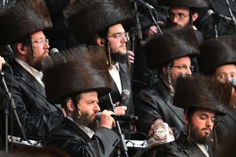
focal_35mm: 406
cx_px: 106
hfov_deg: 5.1
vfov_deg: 3.4
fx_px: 2660
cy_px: 91
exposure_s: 1/200
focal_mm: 200
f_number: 2.8
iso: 640
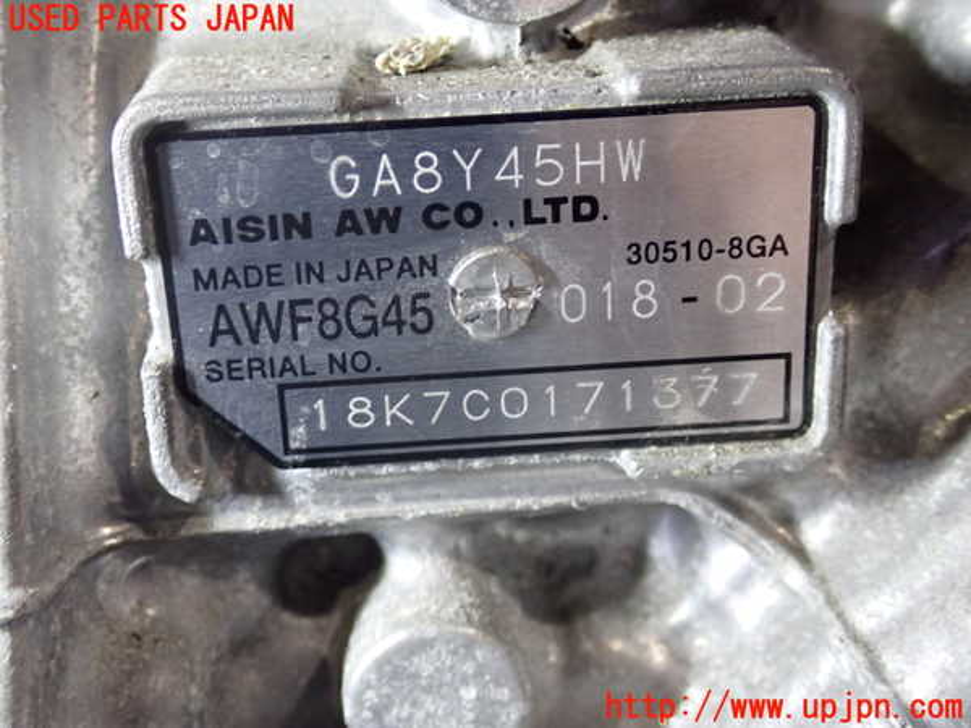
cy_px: 364
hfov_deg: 40.4
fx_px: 1318
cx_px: 486
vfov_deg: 30.9
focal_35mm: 47
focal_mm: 8.4
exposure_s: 1/50
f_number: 3.1
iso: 500
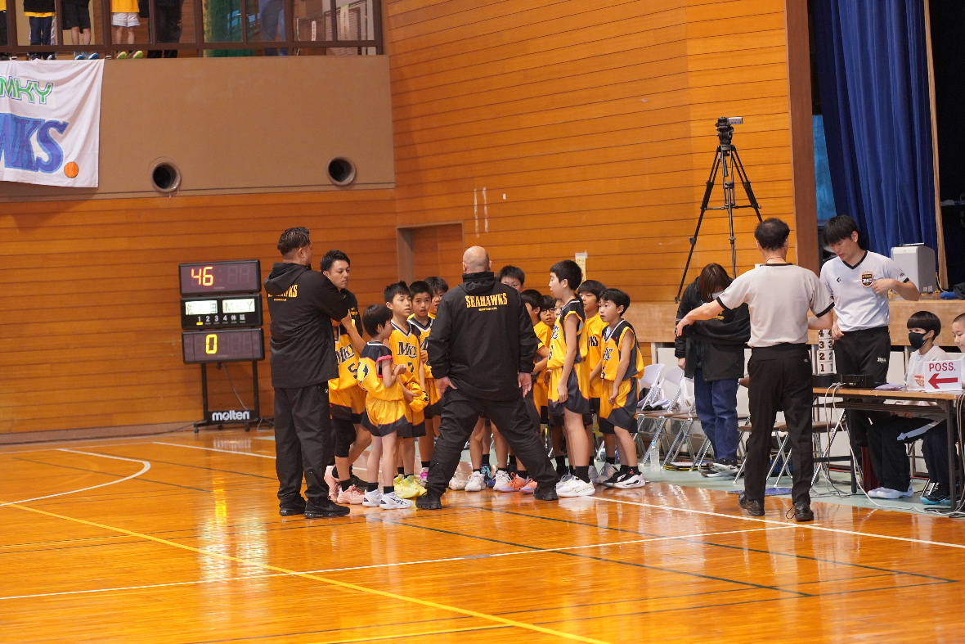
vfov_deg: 12.5
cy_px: 322
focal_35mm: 110
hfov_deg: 18.6
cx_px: 482
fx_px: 2949
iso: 8000
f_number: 4
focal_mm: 110
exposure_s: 1/160
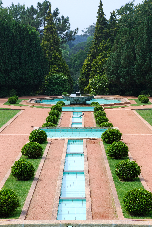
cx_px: 76
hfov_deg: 12.2
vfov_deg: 18.2
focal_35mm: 112
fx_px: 710
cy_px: 114
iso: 100
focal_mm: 75
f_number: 9
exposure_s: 1/100
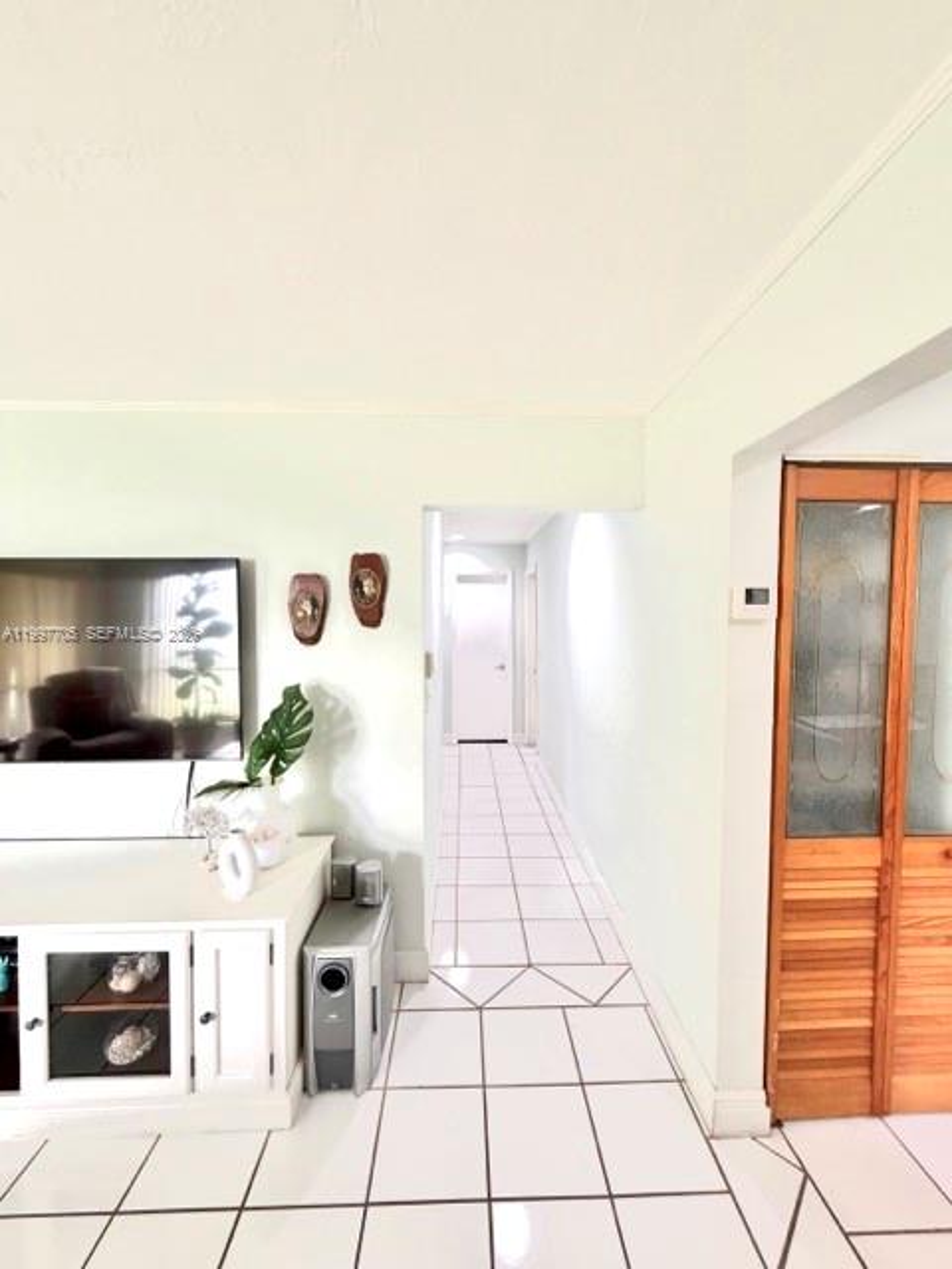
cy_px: 634
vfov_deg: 102.1
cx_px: 476
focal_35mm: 14
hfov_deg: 85.7
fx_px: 513
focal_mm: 2.22
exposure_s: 1/120
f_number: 2.2
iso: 320
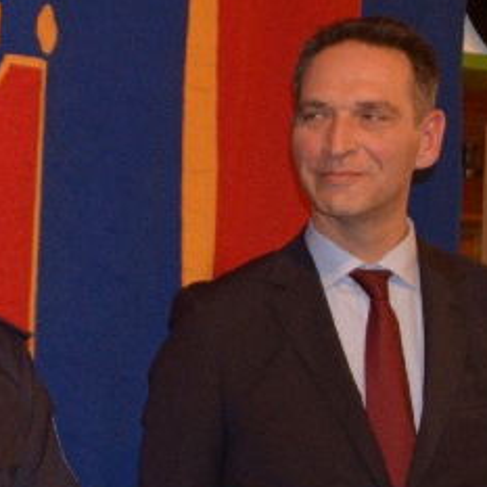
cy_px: 368
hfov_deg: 16.9
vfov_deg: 17.6
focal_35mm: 98
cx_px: -102
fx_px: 1565
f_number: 3.8
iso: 800
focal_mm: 25
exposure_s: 1/60
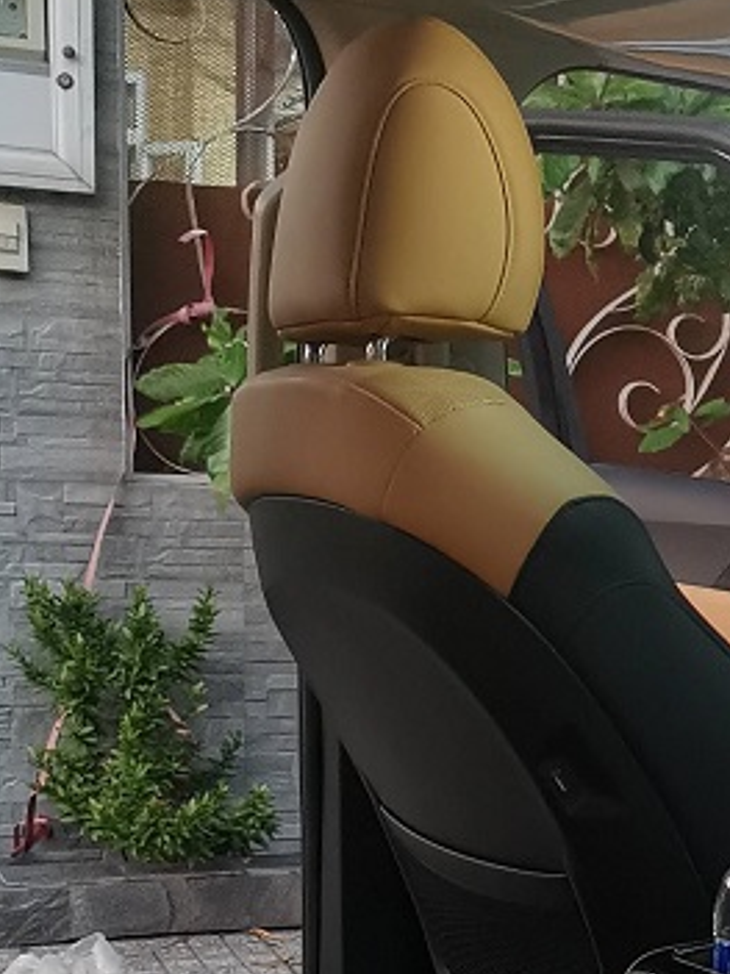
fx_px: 2307
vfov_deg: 23.5
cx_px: 1044
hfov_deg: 16.6
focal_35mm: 82
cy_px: 777
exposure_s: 1/33.3
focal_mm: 5.58
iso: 500
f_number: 1.8
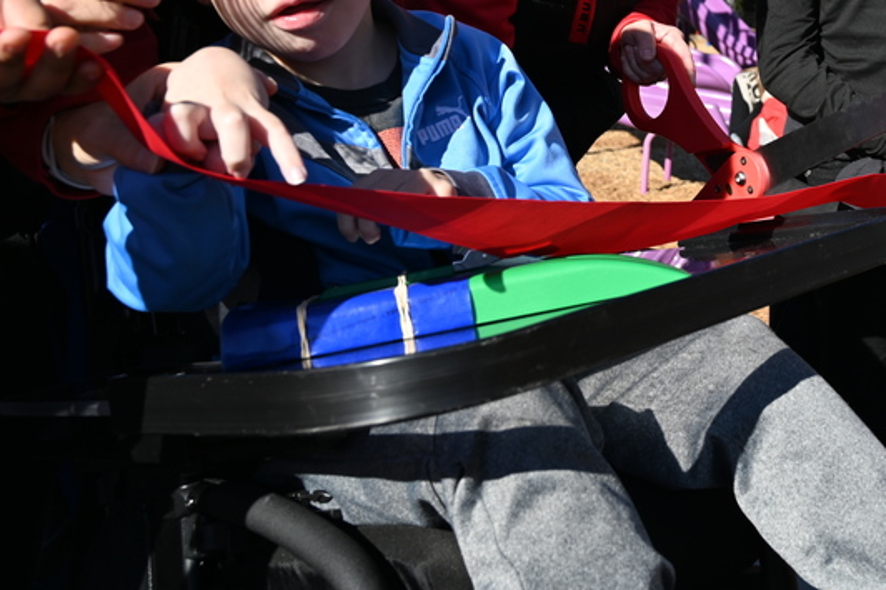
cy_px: 32
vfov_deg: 25.0
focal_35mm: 52
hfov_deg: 35.6
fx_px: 1279
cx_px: 821
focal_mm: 27
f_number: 6.3
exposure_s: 1/320
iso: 100
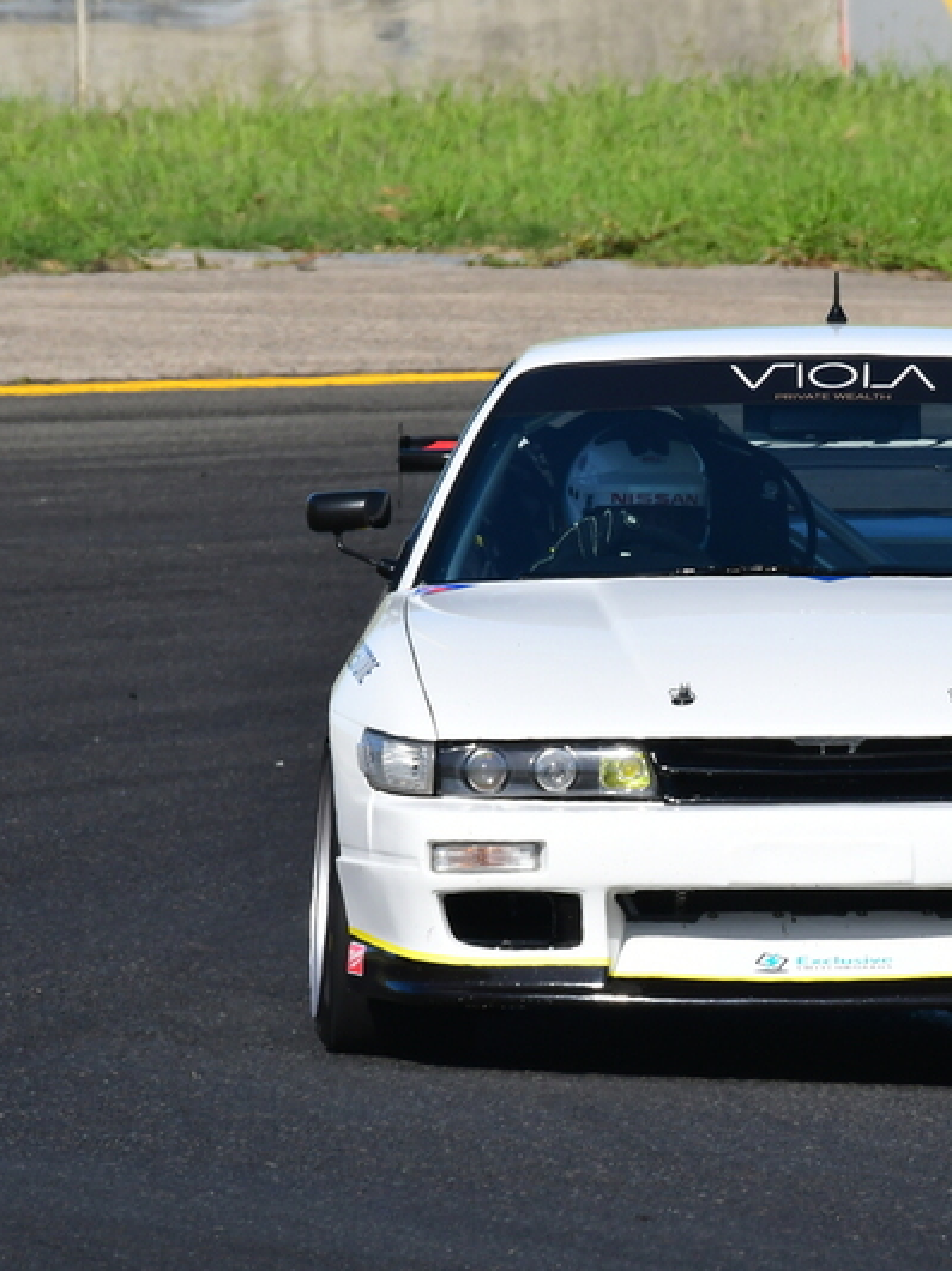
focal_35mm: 915
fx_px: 33579
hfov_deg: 1.6
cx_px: 775
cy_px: 637
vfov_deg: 2.2
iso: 500
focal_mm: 420
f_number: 13
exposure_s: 1/640
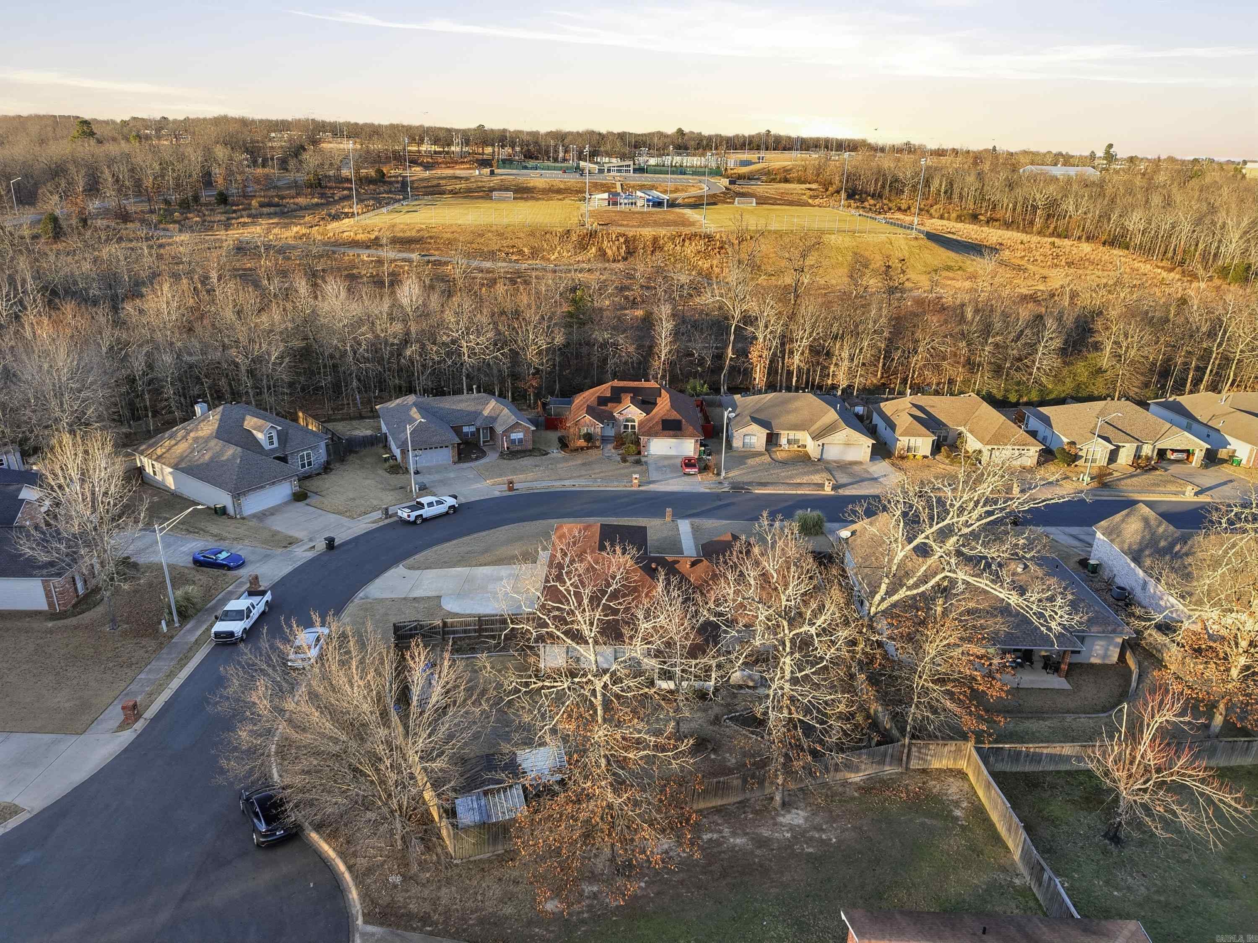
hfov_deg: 71.6
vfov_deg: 56.8
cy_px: 472
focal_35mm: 24
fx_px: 872
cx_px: 629
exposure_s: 1/2000
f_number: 1.8
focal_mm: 8.7
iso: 270
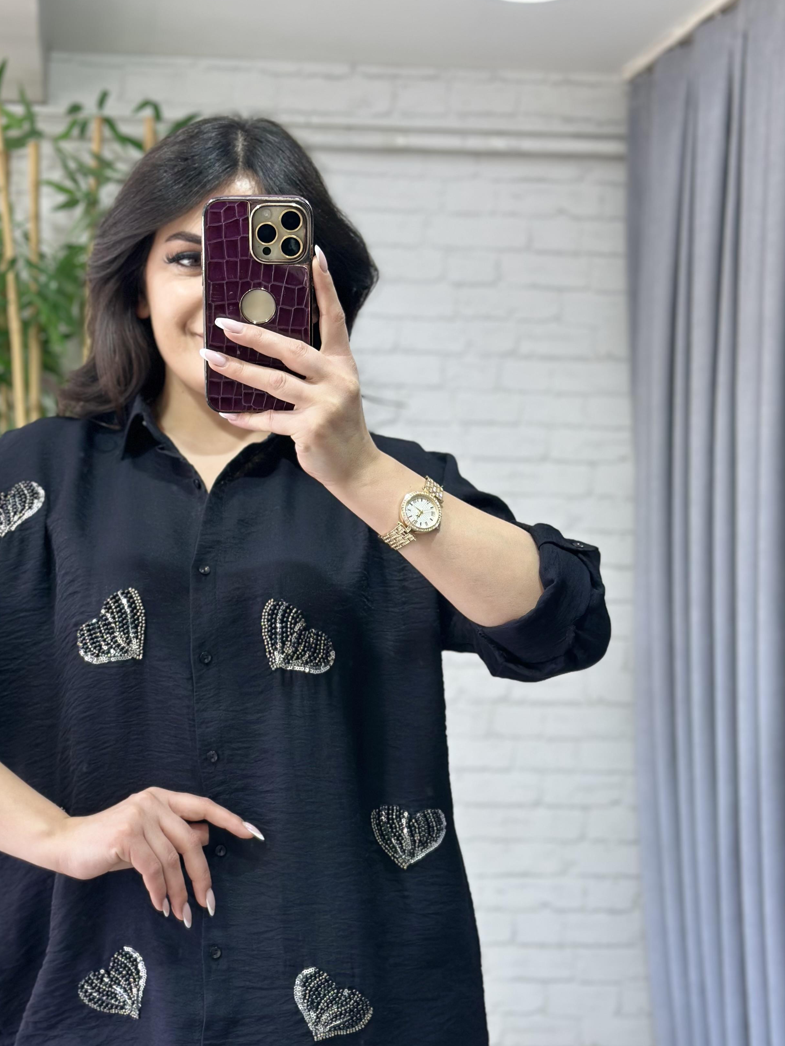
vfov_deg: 32.1
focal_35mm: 60
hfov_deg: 24.4
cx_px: 313
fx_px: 1814
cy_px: 603
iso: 64
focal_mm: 6.86
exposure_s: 1/100
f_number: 1.78
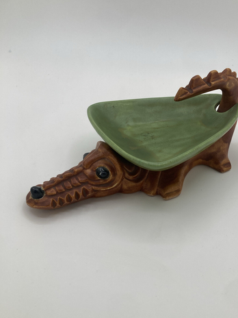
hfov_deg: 40.4
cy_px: 149
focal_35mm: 35
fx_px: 321
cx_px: 148
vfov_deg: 52.6
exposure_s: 1/344
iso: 20
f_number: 1.8
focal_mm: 3.99
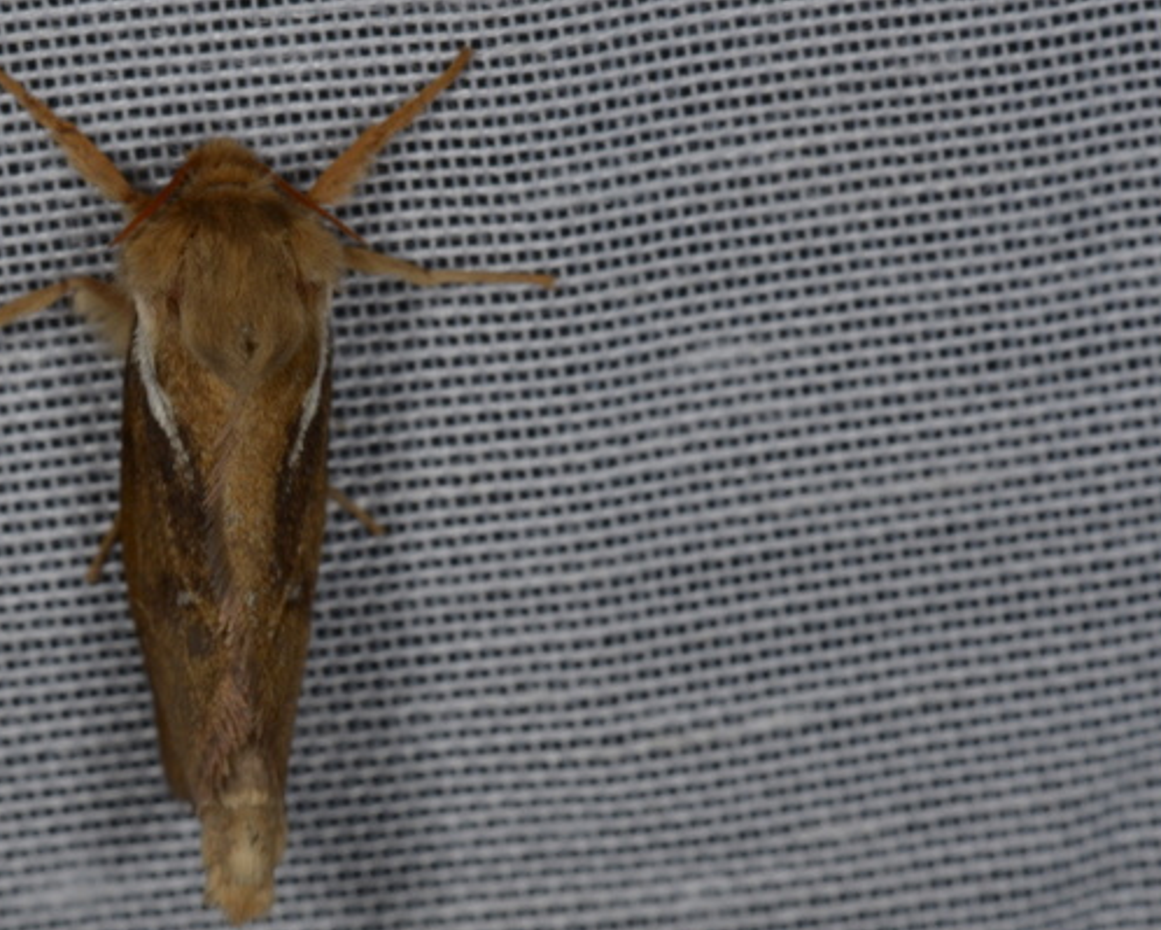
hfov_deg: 10.1
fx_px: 6524
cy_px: 438
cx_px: 254
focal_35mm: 190
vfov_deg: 8.2
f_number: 25
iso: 160
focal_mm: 85
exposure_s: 1/60
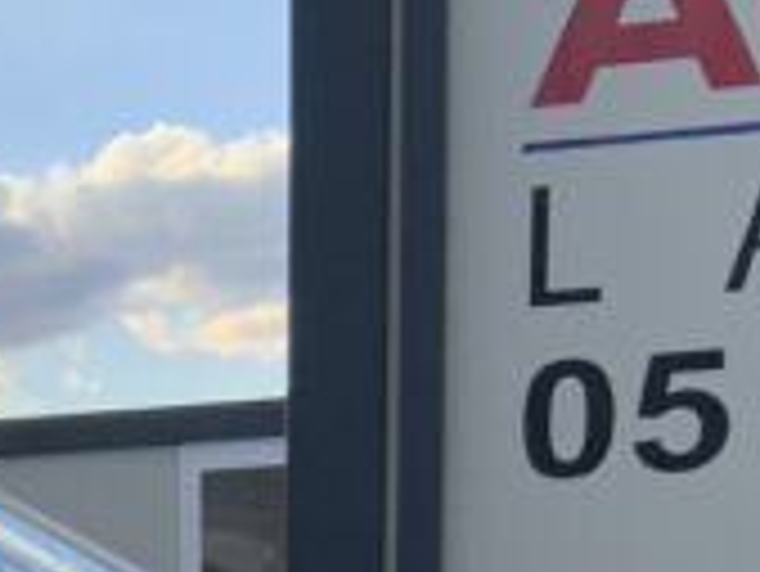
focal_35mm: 137
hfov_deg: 13.4
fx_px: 3010
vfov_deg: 9.9
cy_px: 1207
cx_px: -427
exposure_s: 1/719
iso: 16
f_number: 1.8
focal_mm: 3
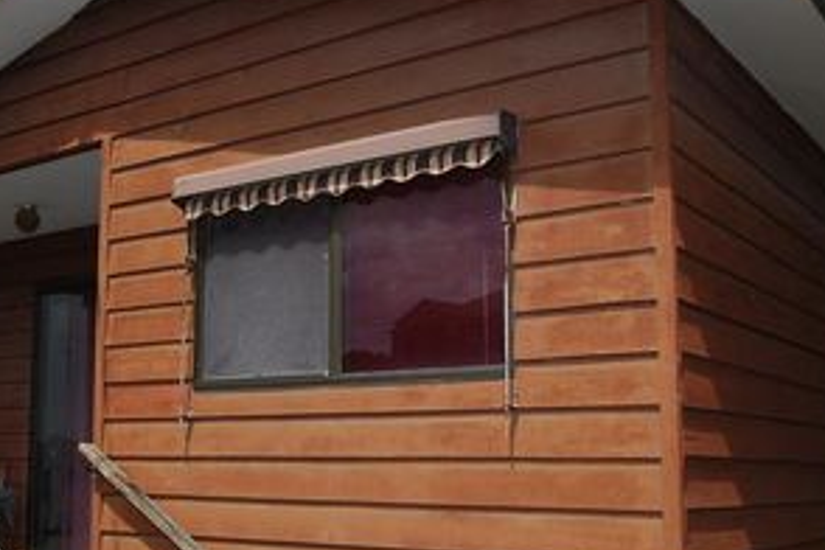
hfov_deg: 40.6
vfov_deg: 28.0
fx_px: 1100
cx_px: 269
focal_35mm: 48
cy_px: 352
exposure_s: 1/200
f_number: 9
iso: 100
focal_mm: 20
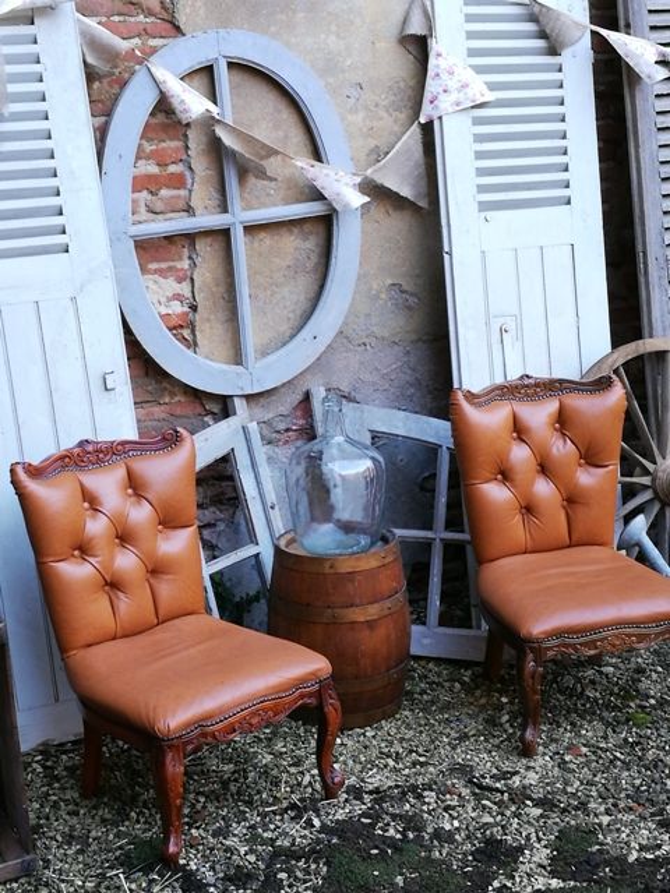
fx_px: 1652
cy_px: 446
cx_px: 335
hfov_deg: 22.9
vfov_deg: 30.3
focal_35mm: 64
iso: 125
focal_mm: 4.5
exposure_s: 1/50
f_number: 2.2
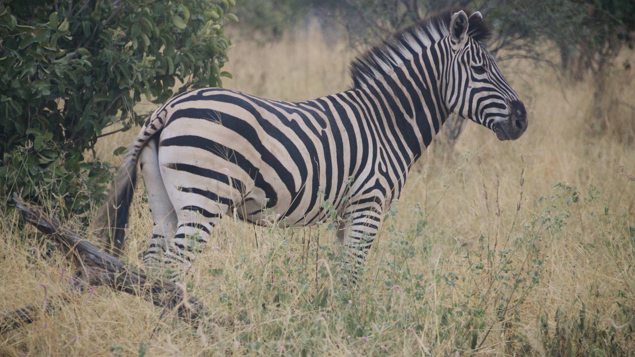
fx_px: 6349
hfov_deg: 5.7
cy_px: 170
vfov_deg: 3.2
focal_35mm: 377
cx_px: 317
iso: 2500
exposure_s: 1/160
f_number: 6.3
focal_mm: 240
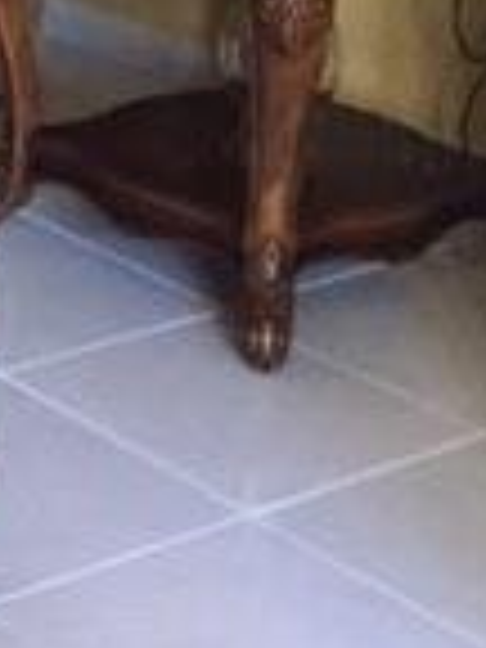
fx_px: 2415
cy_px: -266
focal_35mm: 129
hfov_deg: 10.3
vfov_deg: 14.4
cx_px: -567
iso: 250
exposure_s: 1/30
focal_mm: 4.15
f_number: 2.2
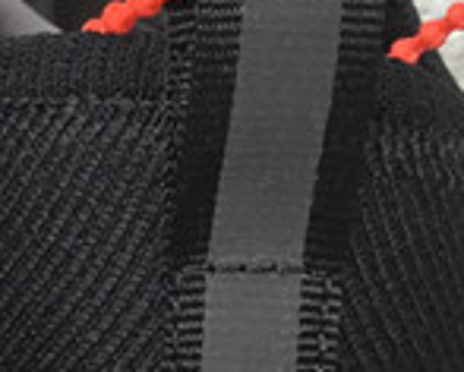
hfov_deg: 10.0
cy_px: 411
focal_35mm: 185
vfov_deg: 8.3
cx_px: -294
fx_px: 2544
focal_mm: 3.3
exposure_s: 1/33
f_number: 2.4
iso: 25
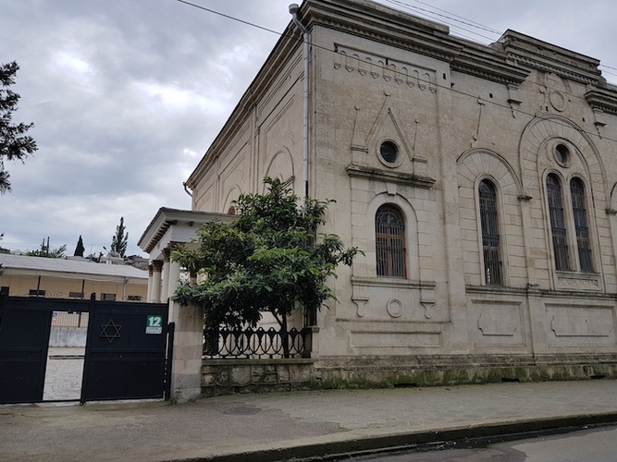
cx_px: 308
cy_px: 231
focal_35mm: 26
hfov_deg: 67.3
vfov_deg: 53.0
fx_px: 463
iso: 40
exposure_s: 1/1656
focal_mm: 4.2
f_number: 1.7
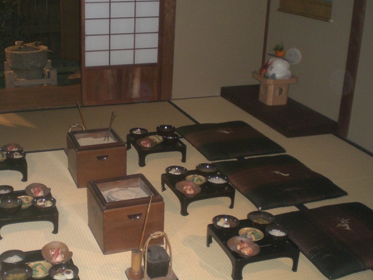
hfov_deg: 37.9
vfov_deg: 29.1
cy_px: 140
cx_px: 135
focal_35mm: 50
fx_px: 539
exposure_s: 1/60
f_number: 3.1
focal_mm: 6.3
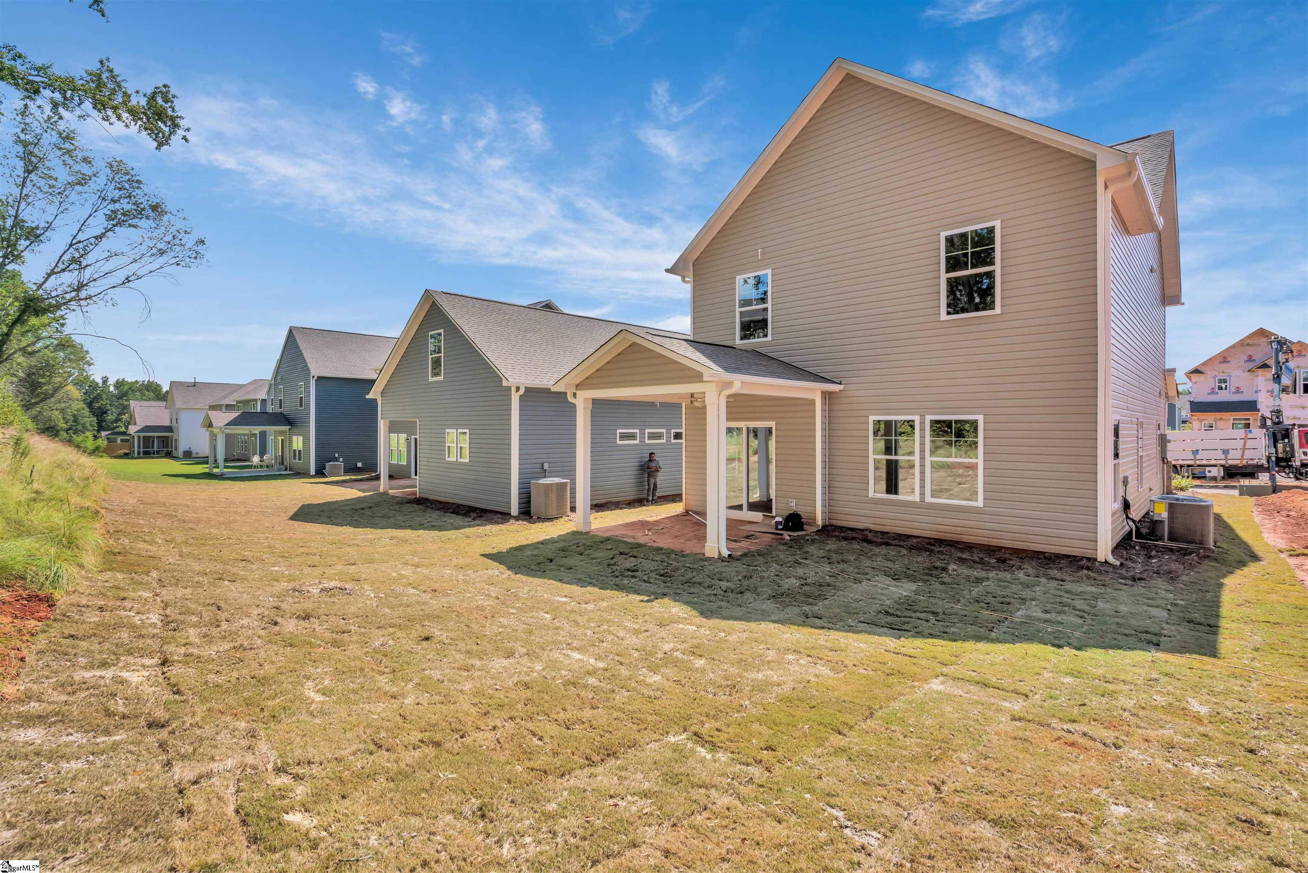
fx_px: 581
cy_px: 436
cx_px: 654
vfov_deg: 73.8
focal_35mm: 16
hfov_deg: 96.7
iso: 320
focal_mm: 16
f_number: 9
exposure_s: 1/500
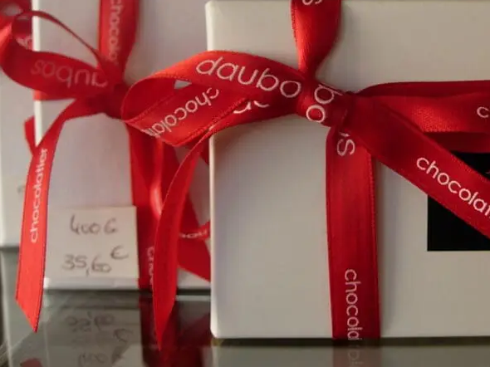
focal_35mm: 66
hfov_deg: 28.8
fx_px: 934
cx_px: 385
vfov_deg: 22.1
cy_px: 115
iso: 64
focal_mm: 7.8
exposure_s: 1/140
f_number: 2.8
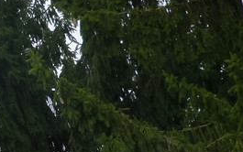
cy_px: 326
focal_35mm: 226
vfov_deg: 5.7
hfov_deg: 9.0
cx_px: -155
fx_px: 1498
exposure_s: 1/200
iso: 160
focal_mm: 9
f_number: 4.4
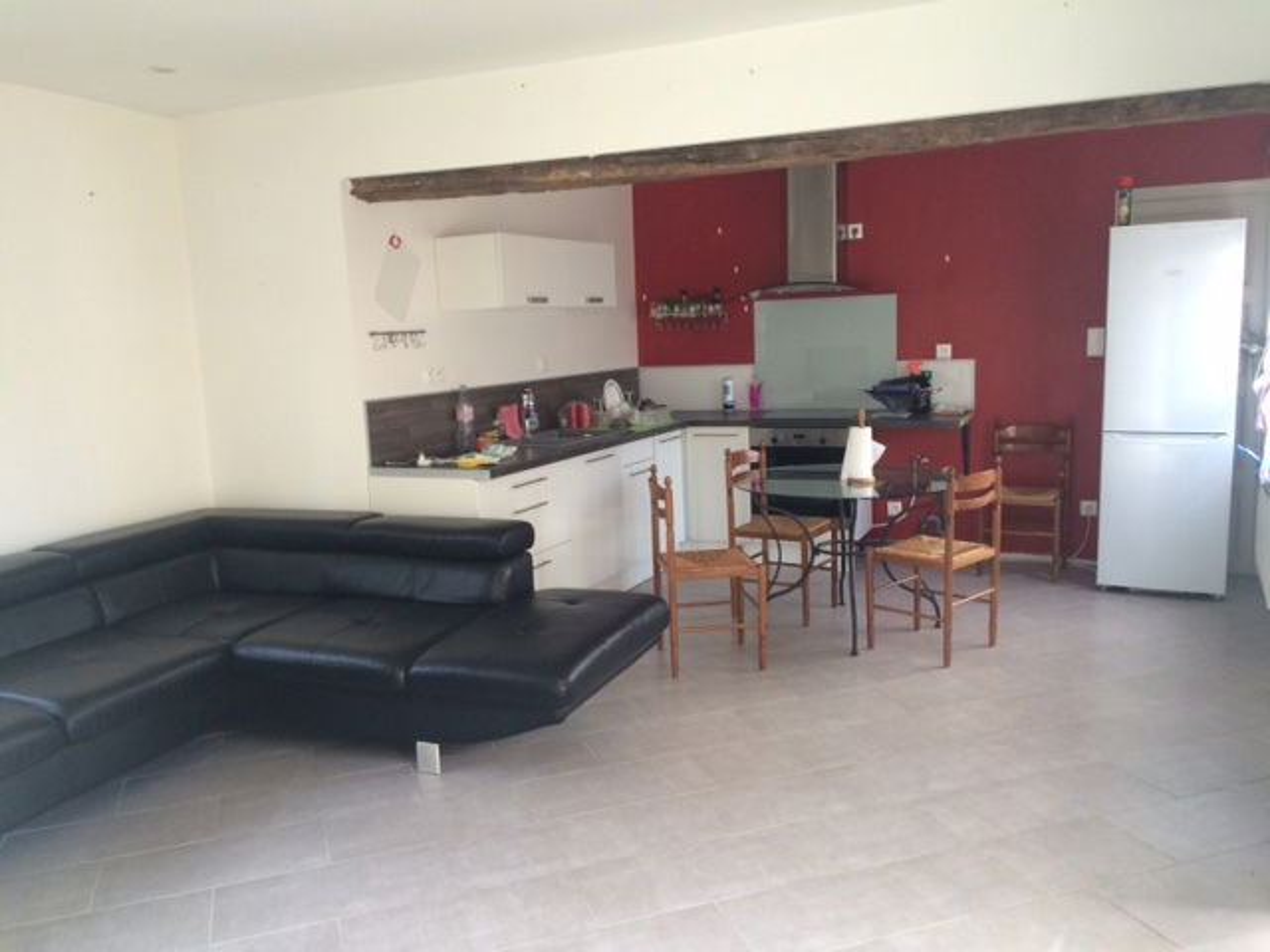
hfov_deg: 61.7
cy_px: 476
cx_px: 635
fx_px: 1064
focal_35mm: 29
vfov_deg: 48.2
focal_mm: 4.15
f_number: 2.2
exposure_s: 1/33
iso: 50
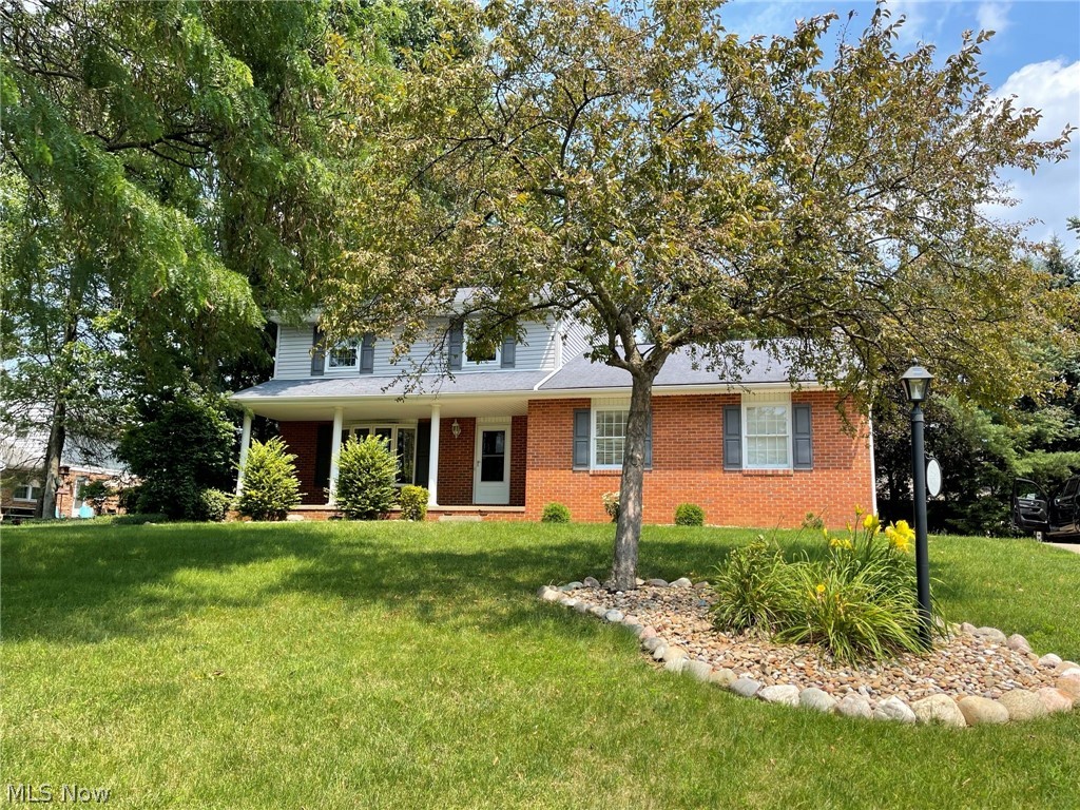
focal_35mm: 26
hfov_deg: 67.3
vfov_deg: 53.1
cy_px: 405
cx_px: 540
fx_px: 811
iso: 32
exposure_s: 1/1513
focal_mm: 5.1
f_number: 1.6
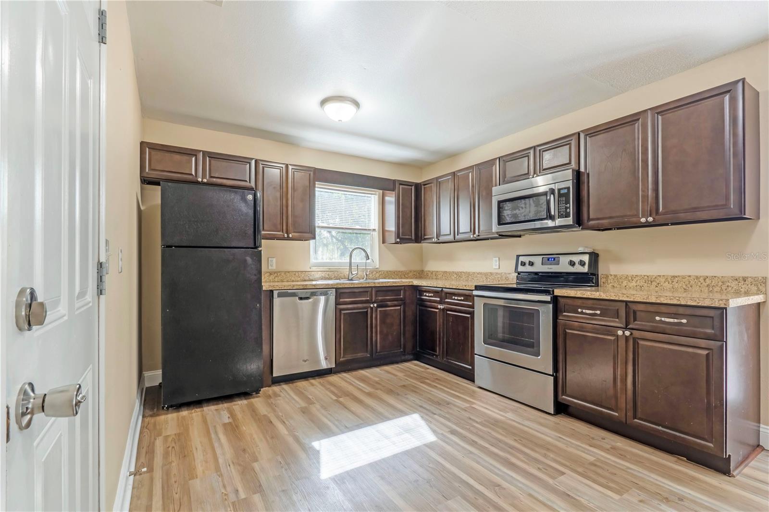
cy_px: 256
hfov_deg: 95.0
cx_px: 384
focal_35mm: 16
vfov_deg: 72.0
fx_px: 352
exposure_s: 1/200
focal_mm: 11
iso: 250
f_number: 9
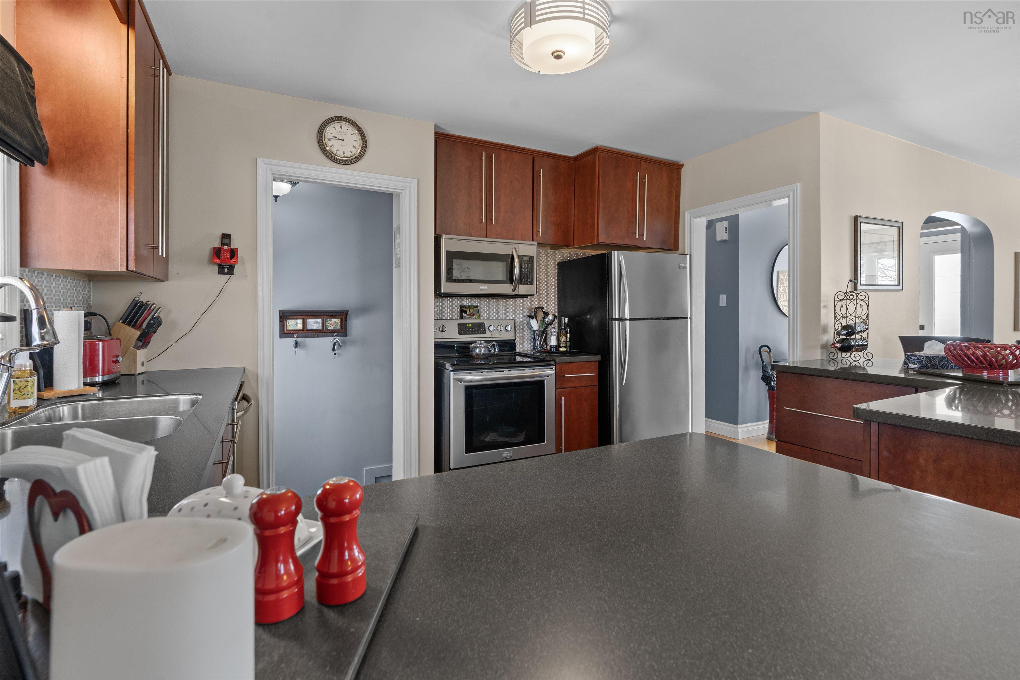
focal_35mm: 16
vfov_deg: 73.7
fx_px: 453
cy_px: 340
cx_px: 510
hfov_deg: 96.7
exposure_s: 1/3
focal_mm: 16
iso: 400
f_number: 8
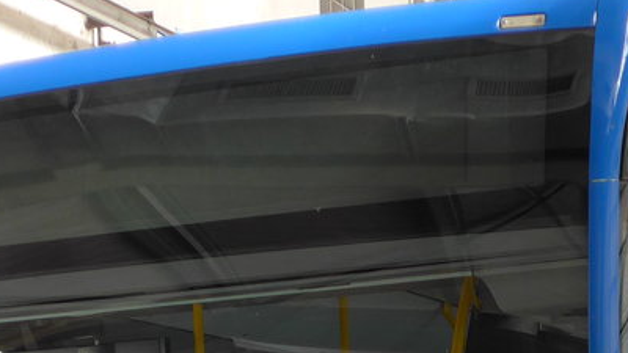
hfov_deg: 16.0
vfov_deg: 8.7
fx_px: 2231
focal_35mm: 134
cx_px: 294
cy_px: 612
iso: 160
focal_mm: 8.4
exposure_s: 1/60
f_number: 2.6
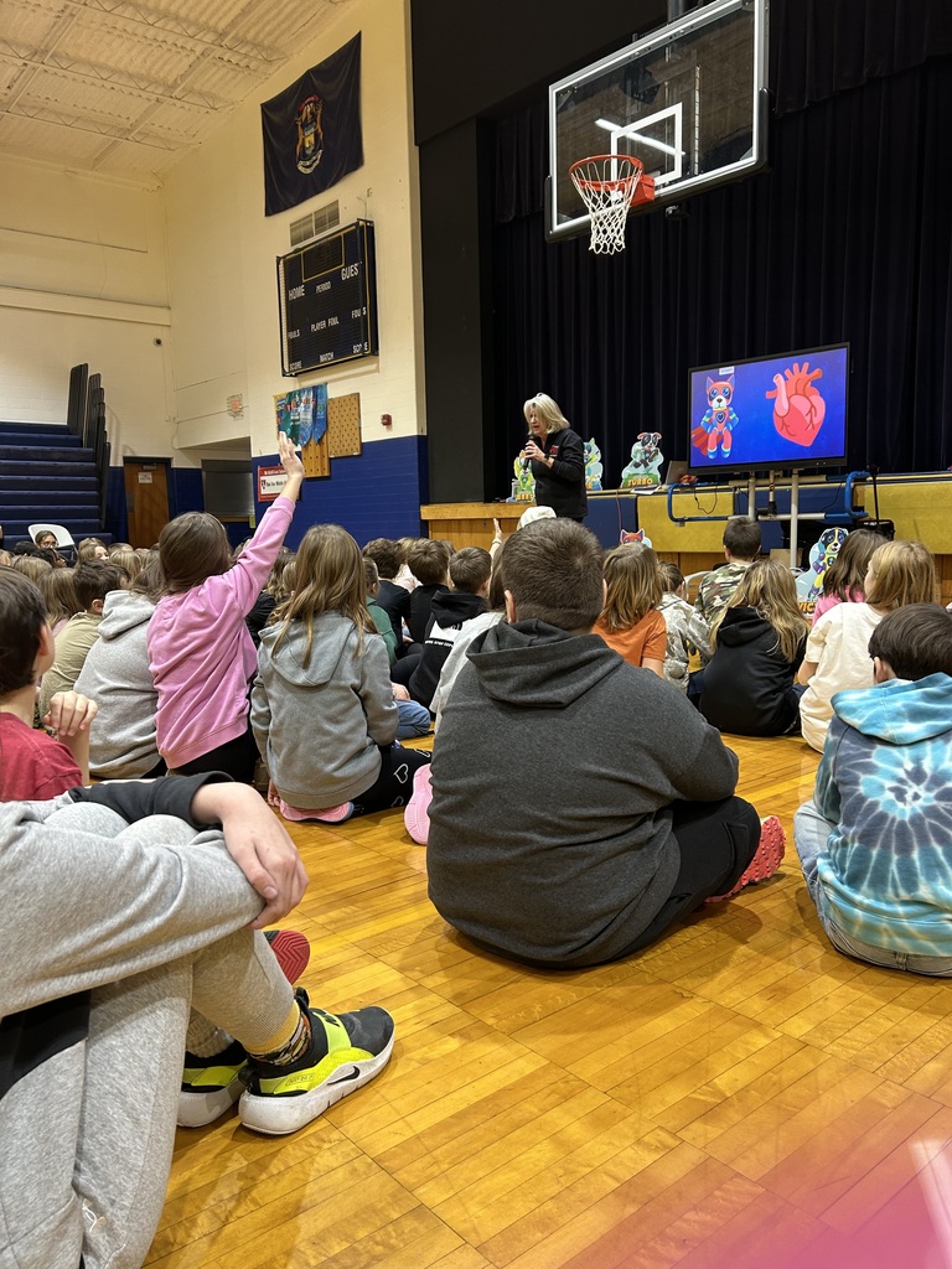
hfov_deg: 53.1
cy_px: 634
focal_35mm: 26
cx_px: 476
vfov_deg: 67.3
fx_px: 953
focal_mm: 5.7
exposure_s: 1/60
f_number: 1.5
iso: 125
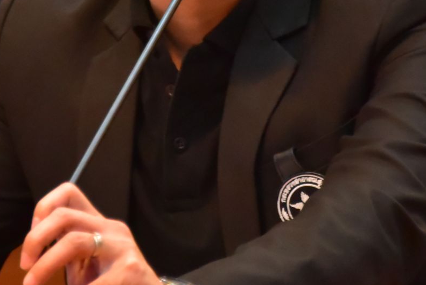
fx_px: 8606
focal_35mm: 727
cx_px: 200
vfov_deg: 1.9
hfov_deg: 2.8
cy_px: -19
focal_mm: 230
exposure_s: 1/125
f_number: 5.6
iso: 8000
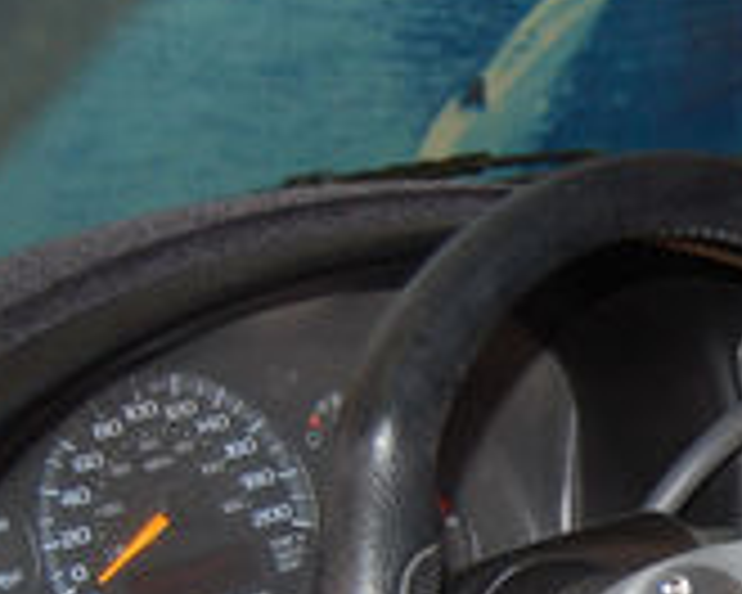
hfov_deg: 14.6
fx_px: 2763
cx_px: 980
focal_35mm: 126
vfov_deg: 12.0
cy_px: 747
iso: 400
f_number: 3.8
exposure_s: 1/60
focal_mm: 23
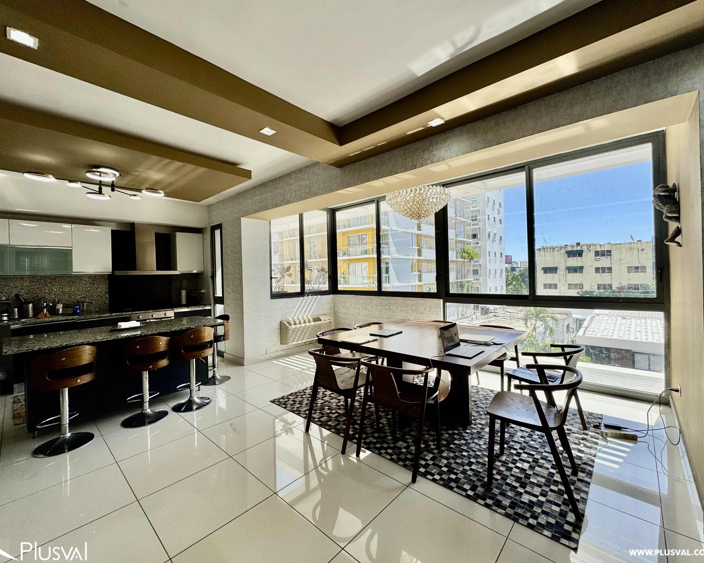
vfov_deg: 84.0
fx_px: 313
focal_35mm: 15
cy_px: 275
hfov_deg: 96.8
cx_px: 354
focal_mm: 2.22
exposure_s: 1/605
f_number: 2.2
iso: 40
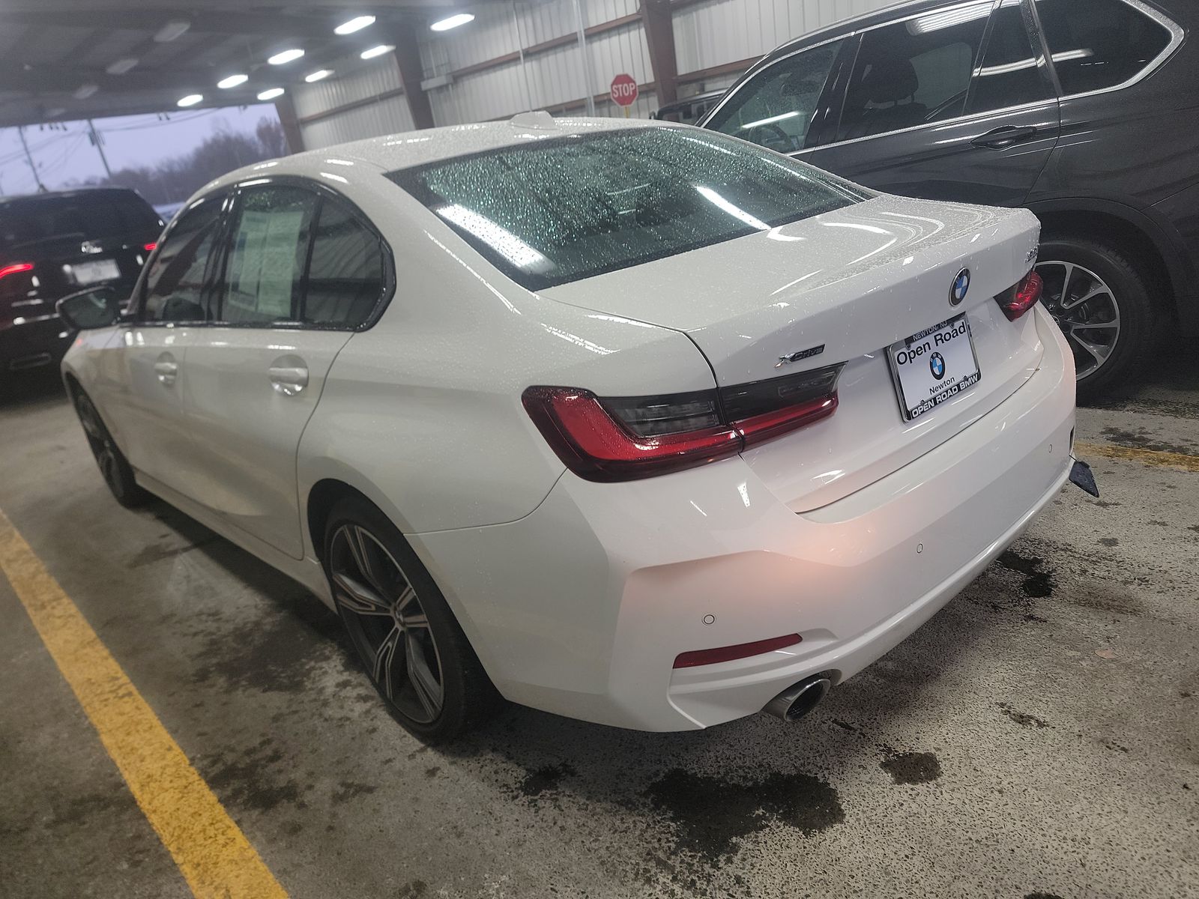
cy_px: 450
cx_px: 600
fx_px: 831
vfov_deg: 56.8
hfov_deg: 71.6
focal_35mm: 24
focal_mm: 6.7
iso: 103
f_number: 1.8
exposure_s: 1/59
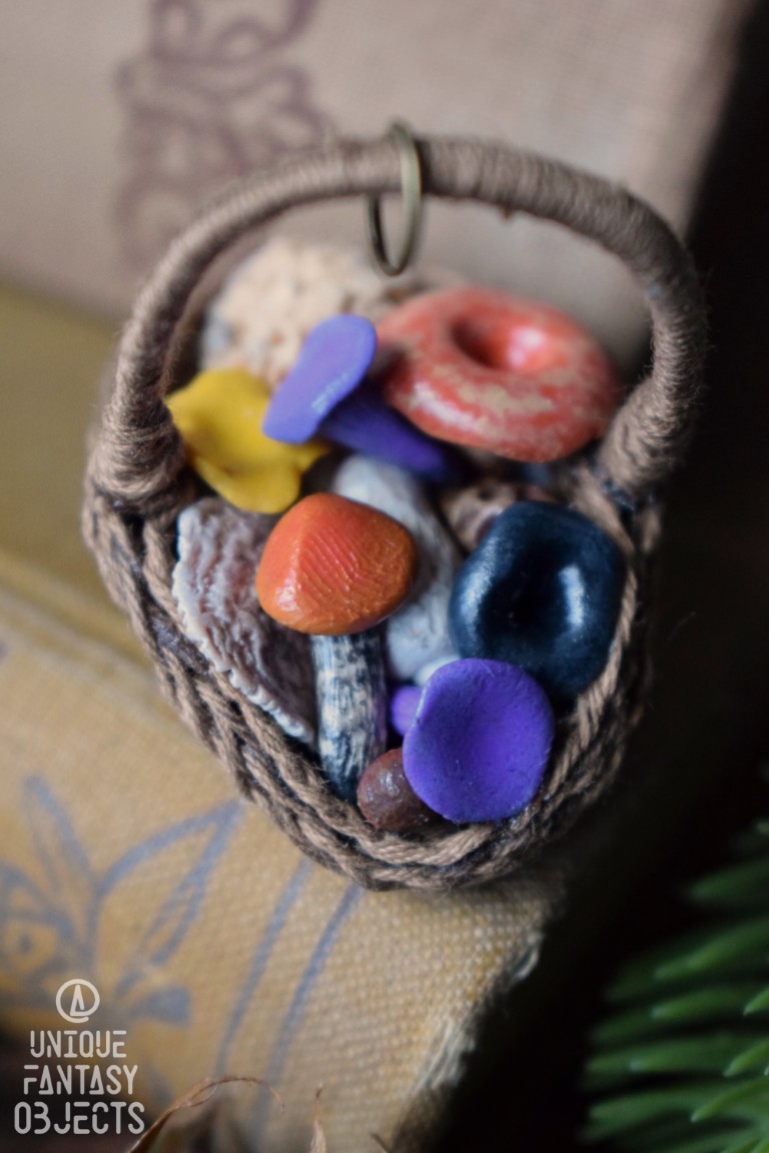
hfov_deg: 16.6
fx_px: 2643
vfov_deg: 24.6
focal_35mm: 82
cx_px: 384
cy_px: 576
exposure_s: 1/60
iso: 3600
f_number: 5.6
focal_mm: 55
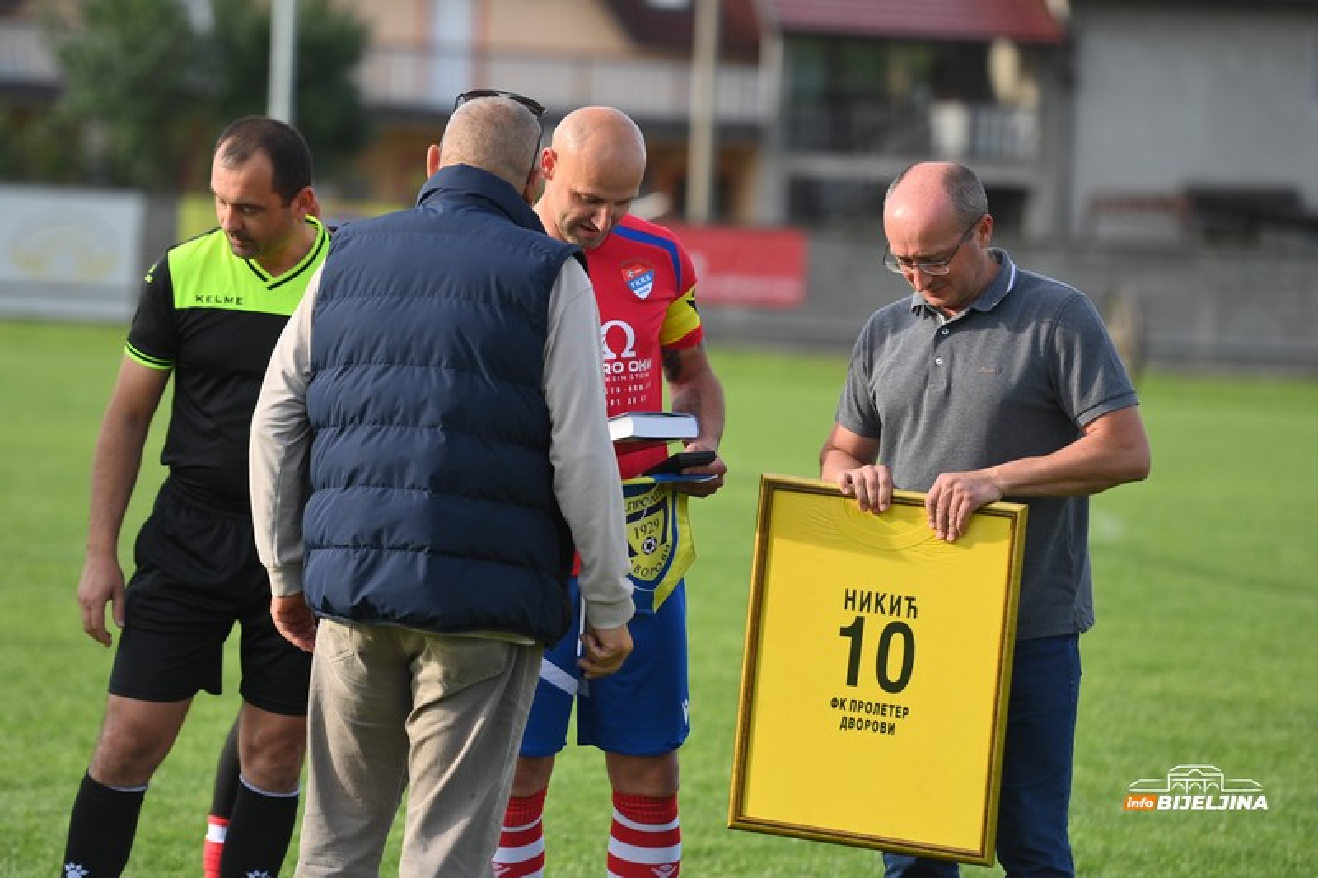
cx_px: 659
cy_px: 439
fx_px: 5490
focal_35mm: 150
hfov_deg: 13.7
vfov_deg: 9.1
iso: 320
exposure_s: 1/3200
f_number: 2.8
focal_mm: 150
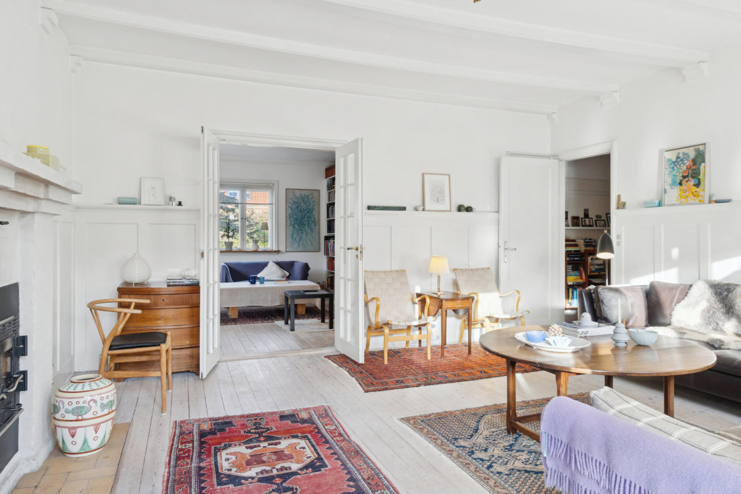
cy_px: 247
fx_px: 463
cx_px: 370
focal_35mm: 22
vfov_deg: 56.1
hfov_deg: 77.3
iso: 200
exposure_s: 1/20
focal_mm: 15
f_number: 8
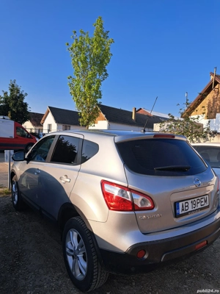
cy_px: 147
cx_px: 110
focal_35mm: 24
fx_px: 203
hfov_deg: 56.8
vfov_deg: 71.6
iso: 50
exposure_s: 1/1050
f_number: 1.8
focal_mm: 5.23
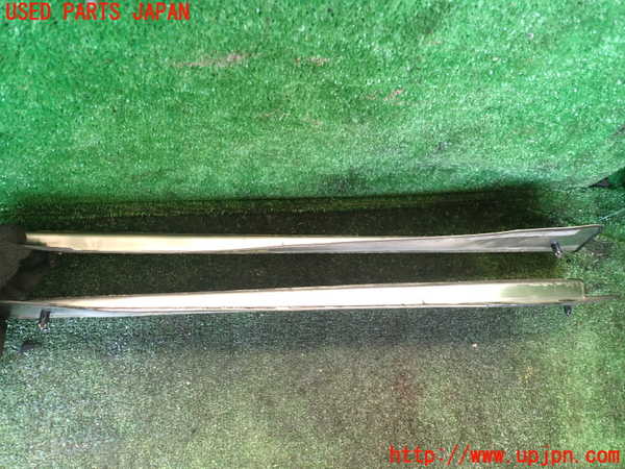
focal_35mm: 25
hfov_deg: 69.4
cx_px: 312
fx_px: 451
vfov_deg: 54.9
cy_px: 234
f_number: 2
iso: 200
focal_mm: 4.5
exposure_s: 1/30
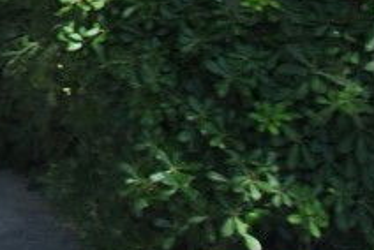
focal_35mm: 146
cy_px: -290
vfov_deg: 8.8
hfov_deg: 13.4
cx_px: -146
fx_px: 1519
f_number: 5.6
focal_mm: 18
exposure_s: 1/125
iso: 100
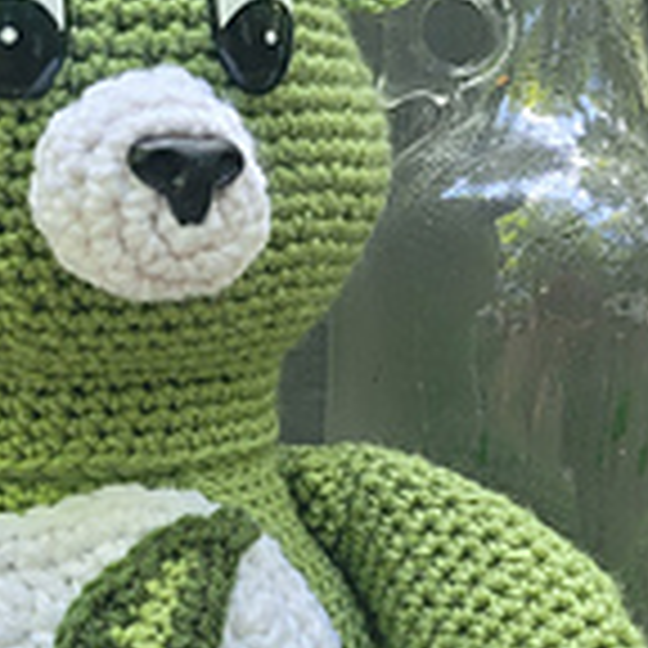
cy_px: 284
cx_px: 583
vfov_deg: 21.6
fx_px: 1694
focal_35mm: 80
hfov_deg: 21.2
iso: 160
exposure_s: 1/120
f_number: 1.8
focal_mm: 5.4
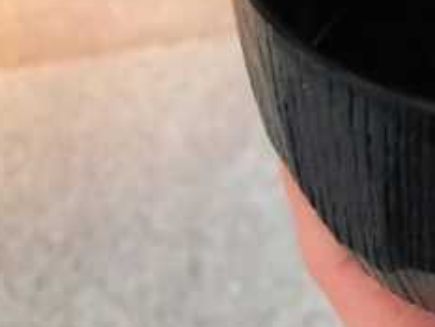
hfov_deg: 20.6
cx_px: 612
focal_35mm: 84
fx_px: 1056
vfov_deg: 16.6
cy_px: -100
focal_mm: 3.99
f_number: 1.8
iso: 64
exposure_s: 1/15
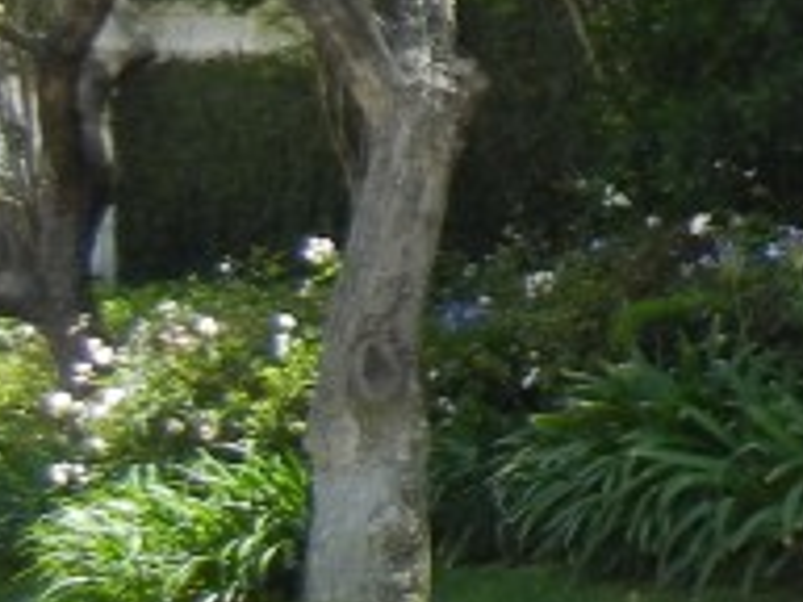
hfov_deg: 11.3
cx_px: 1539
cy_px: -301
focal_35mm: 160
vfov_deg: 9.0
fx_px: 3712
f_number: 3.5
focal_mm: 5.4
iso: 160
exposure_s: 1/290
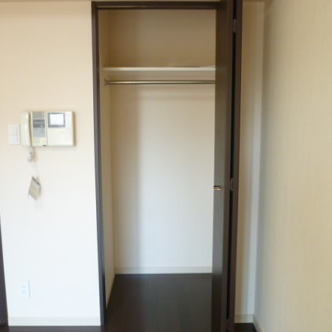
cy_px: 165
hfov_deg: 54.0
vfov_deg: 54.0
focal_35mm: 30
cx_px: 162
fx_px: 326
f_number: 2.8
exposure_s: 1/30
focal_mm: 4.5
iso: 250
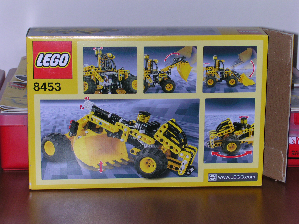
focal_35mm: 111
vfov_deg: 13.3
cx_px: 150
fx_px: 959
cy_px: 112
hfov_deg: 17.7
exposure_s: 1/60
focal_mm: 16.8
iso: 100
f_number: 4.8
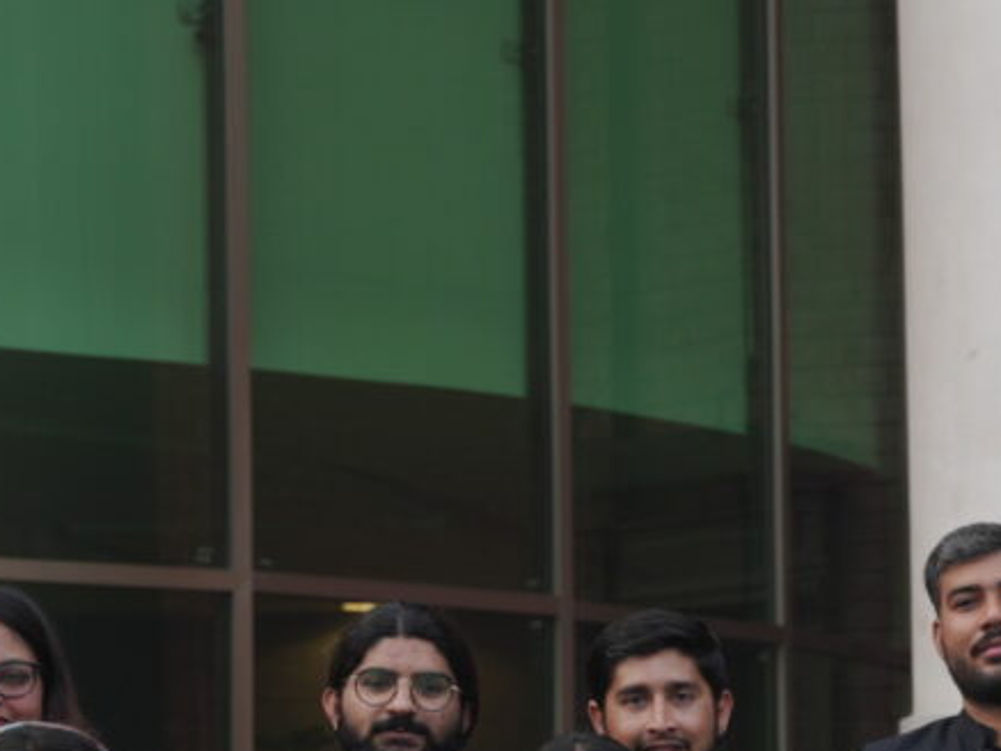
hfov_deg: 7.5
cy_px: 1036
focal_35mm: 250
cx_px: 2167
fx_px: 7239
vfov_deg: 5.9
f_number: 2.8
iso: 160
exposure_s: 1/200
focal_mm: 44.4
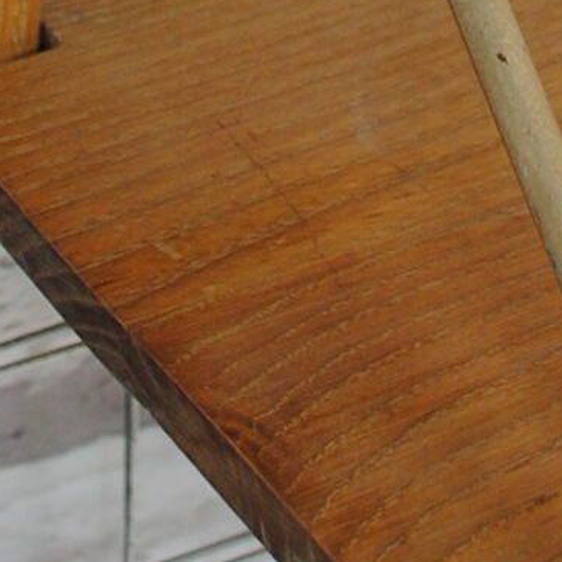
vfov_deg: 7.3
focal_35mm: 223
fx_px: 4096
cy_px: -858
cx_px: 403
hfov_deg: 7.8
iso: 200
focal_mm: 22
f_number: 5.6
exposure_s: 1/100
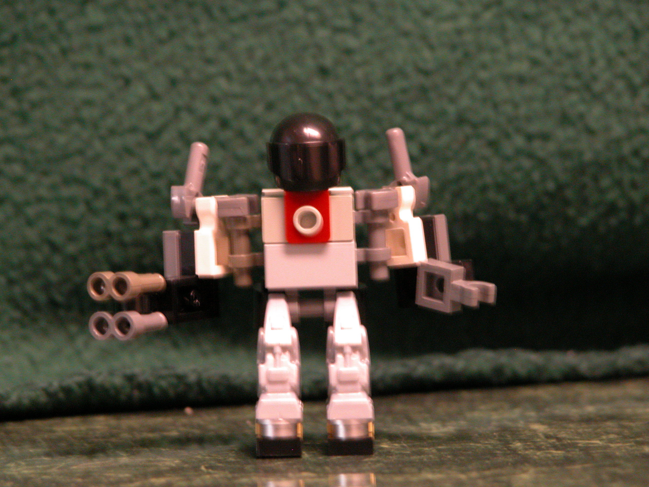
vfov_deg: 5.3
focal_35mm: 280
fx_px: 5250
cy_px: 244
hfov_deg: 7.1
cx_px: 324
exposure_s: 1/3.7
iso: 400
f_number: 5.3
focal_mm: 71.2
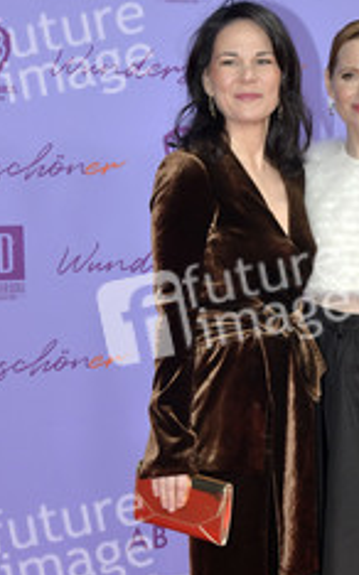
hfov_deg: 14.9
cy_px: 430
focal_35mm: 87
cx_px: 295
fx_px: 1364
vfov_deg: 23.6
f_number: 7.1
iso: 1600
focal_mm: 50
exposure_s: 1/200
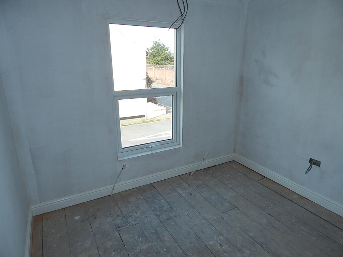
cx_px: 172
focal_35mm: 22
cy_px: 128
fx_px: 218
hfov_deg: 76.4
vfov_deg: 61.1
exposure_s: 1/250
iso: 125
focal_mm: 4
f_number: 3
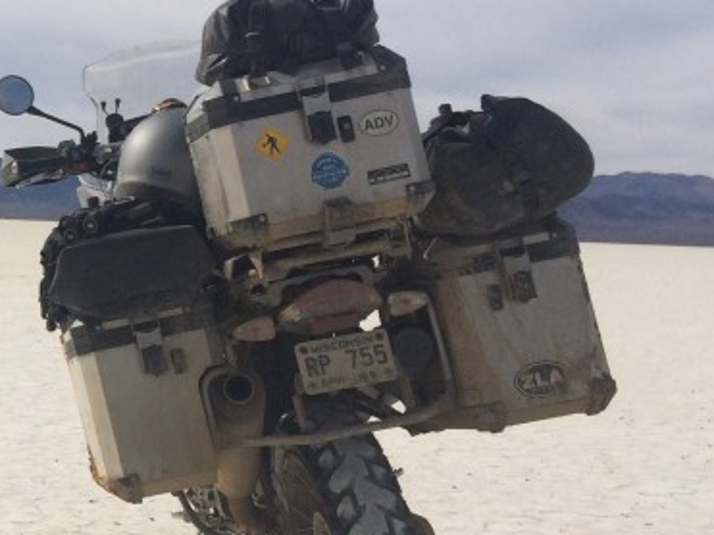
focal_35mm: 80
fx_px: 1650
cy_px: 198
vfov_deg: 18.4
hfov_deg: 22.1
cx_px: -198
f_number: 2.2
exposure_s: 1/5882
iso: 32
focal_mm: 4.15
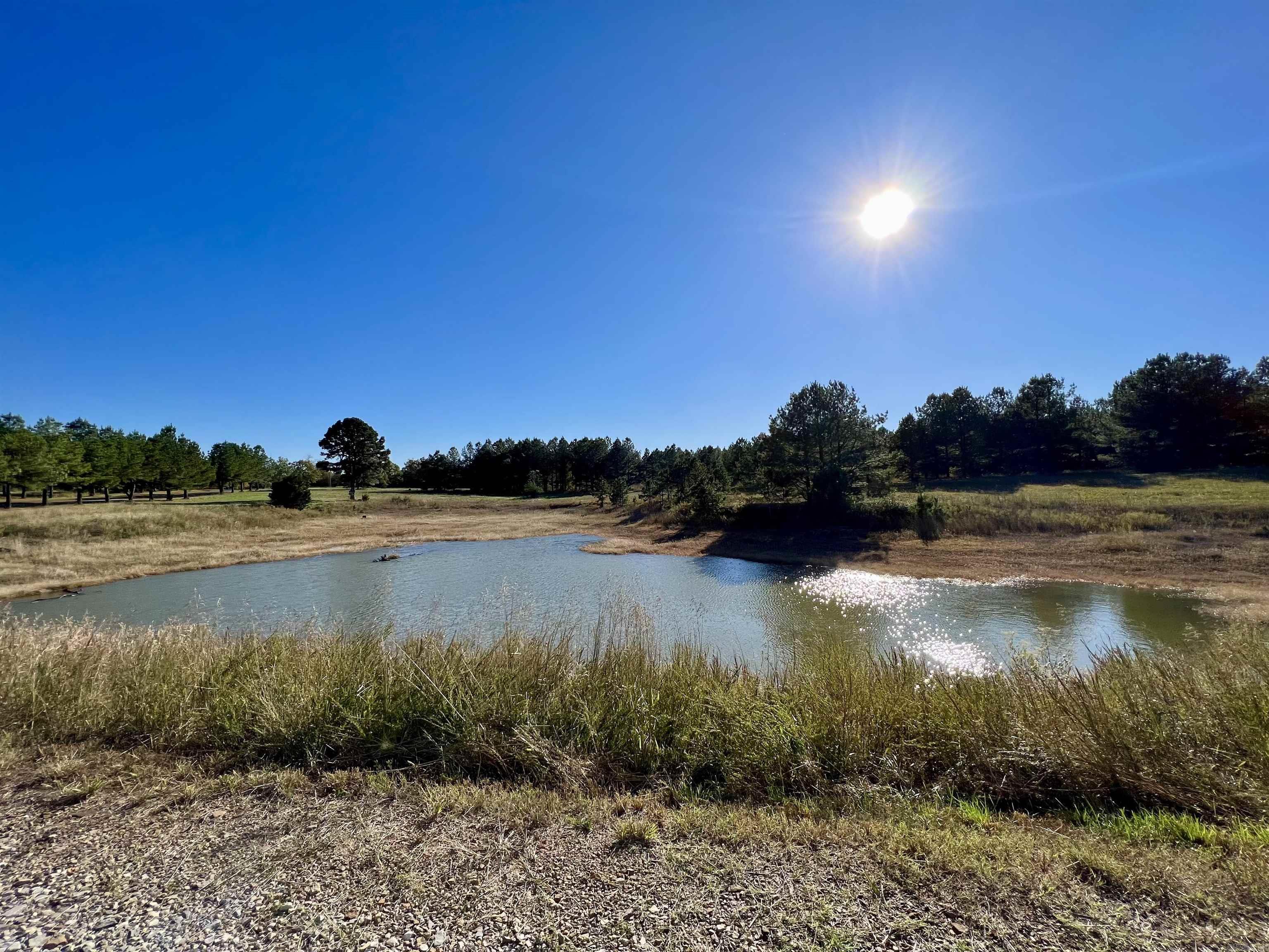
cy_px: 476
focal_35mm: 13
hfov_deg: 106.2
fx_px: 477
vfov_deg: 89.9
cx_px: 634
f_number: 1.8
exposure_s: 1/2950
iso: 32
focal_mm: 1.57
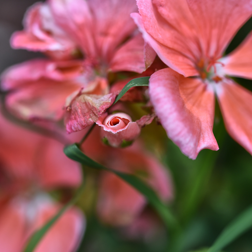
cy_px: 126
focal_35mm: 134
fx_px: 1104
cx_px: 109
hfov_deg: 13.0
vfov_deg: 13.0
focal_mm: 105
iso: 400
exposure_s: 1/1000
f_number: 5.6
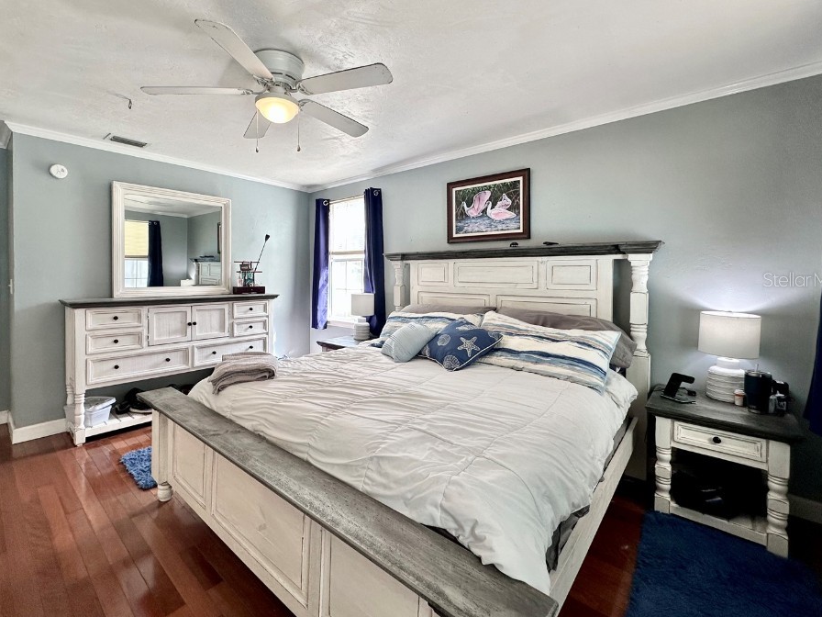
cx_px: 380
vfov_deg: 77.9
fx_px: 380
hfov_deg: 94.3
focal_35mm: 16
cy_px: 279
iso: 80
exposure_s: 1/100
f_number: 2.2
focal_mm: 2.22
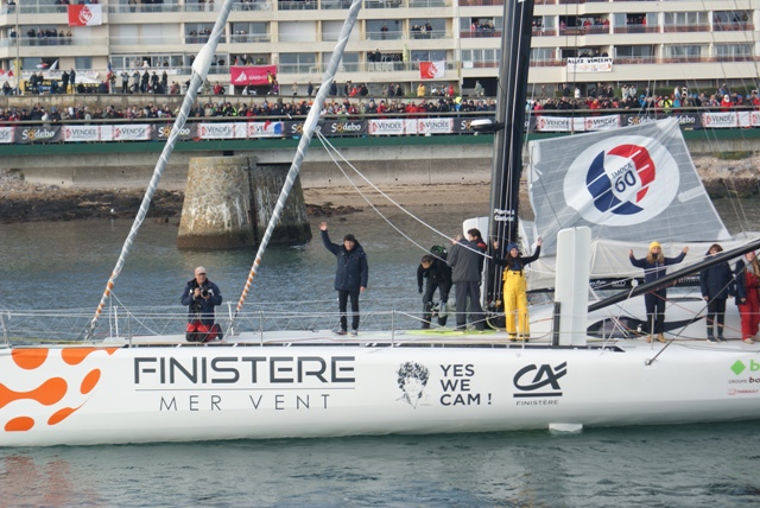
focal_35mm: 105
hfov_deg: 19.4
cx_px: 380
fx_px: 2219
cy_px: 254
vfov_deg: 13.1
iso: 100
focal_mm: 70
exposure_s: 1/125
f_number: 7.1
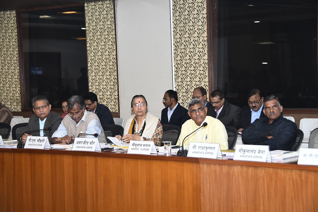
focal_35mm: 84
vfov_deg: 16.3
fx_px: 742
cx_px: 159
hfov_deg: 24.2
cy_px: 106
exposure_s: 1/100
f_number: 4.8
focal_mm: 56
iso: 1600
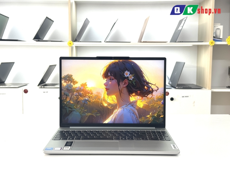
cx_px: 115
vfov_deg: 30.3
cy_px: 86
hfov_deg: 39.7
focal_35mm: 48
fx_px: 319
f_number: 1.78
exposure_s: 1/174
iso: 50
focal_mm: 6.76
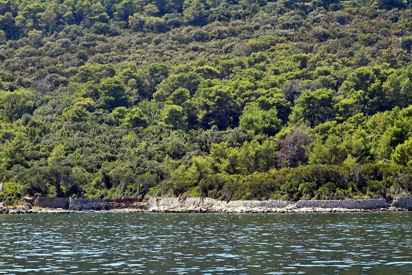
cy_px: 138
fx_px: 1774
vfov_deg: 8.9
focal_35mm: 155
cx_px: 206
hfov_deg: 13.2
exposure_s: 1/160
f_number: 16
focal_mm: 155
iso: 320
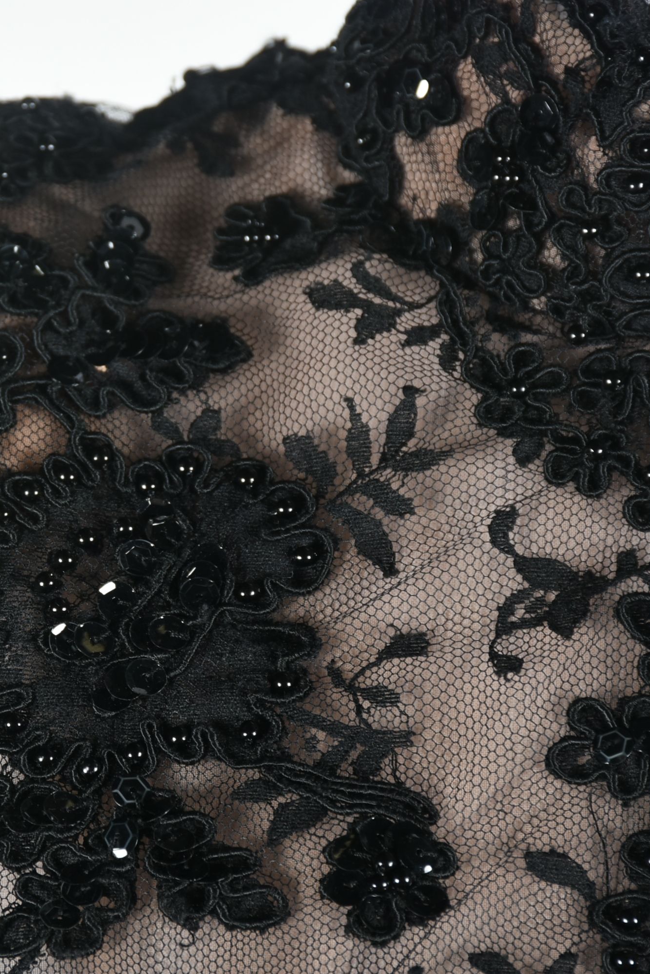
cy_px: 488
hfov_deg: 5.8
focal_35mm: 237
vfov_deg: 8.7
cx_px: -13
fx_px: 6412
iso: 320
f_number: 10
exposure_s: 1/60
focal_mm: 105
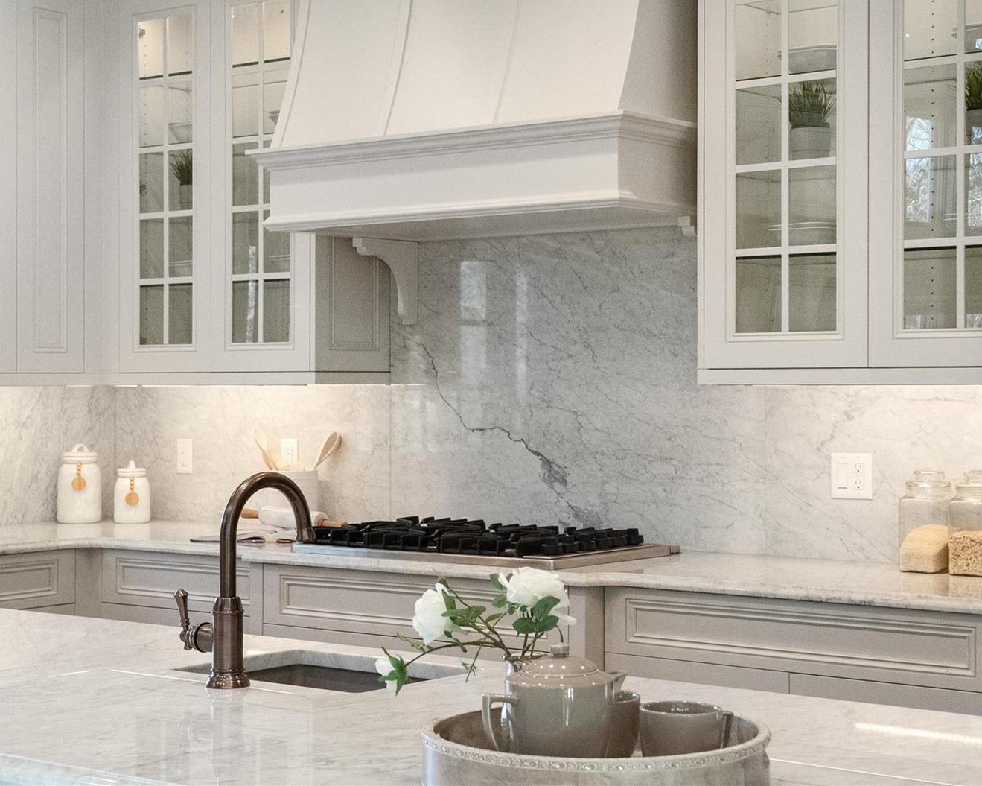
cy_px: 390
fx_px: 1918
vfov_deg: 23.1
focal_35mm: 66
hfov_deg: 28.7
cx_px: 510
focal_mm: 29
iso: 6400
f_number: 7.1
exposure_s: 1/320
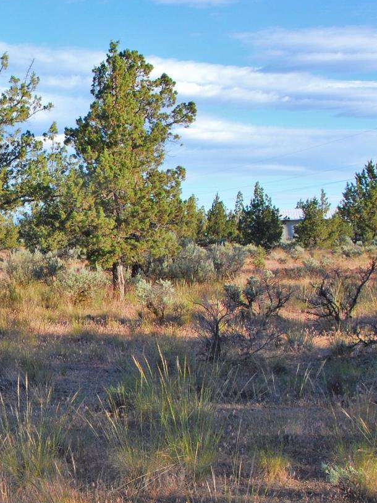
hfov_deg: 19.5
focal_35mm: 72
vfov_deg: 27.1
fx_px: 1044
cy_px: 275
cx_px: -51
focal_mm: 27
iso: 400
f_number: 13
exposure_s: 1/200
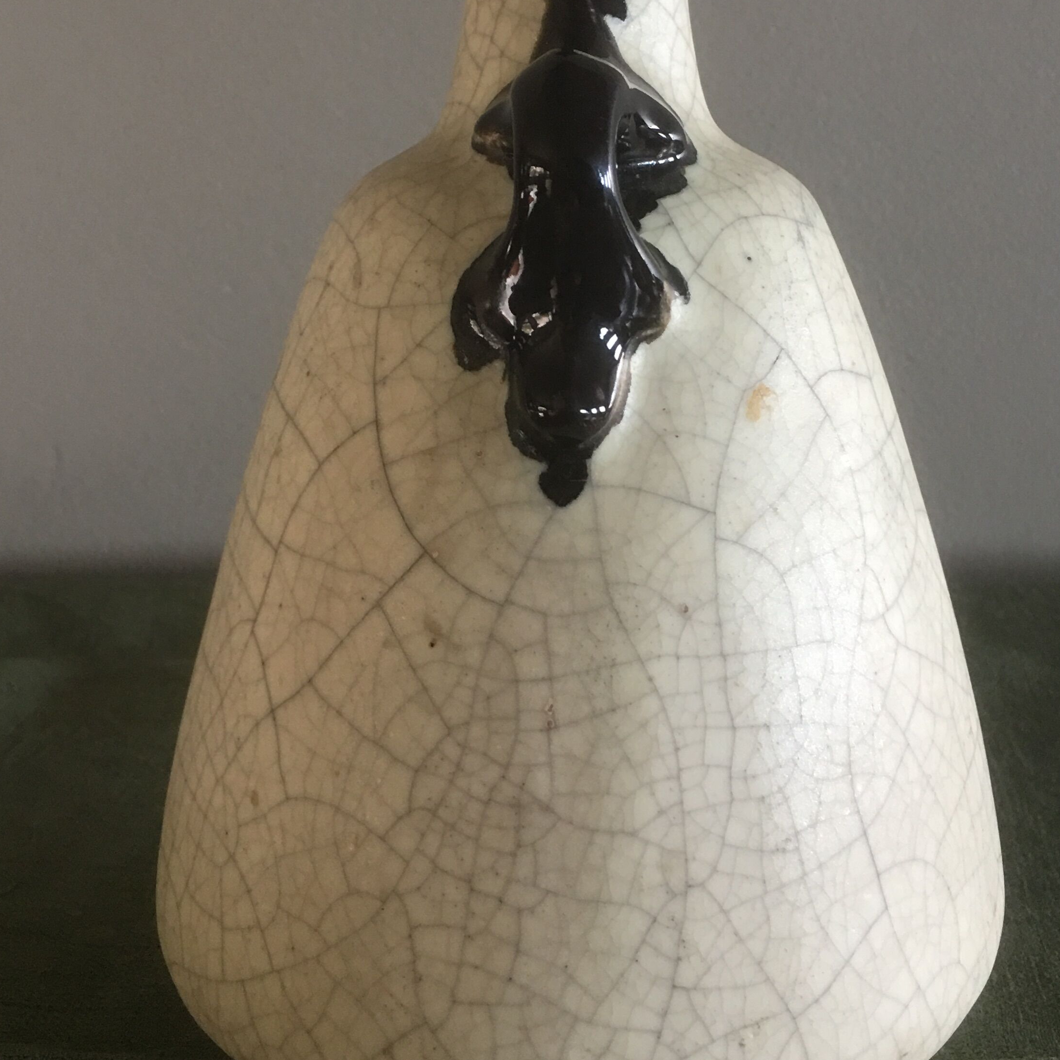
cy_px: 373
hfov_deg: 36.1
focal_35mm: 47
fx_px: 1628
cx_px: 553
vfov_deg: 35.8
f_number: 2.2
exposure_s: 1/17
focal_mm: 4.15
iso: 64
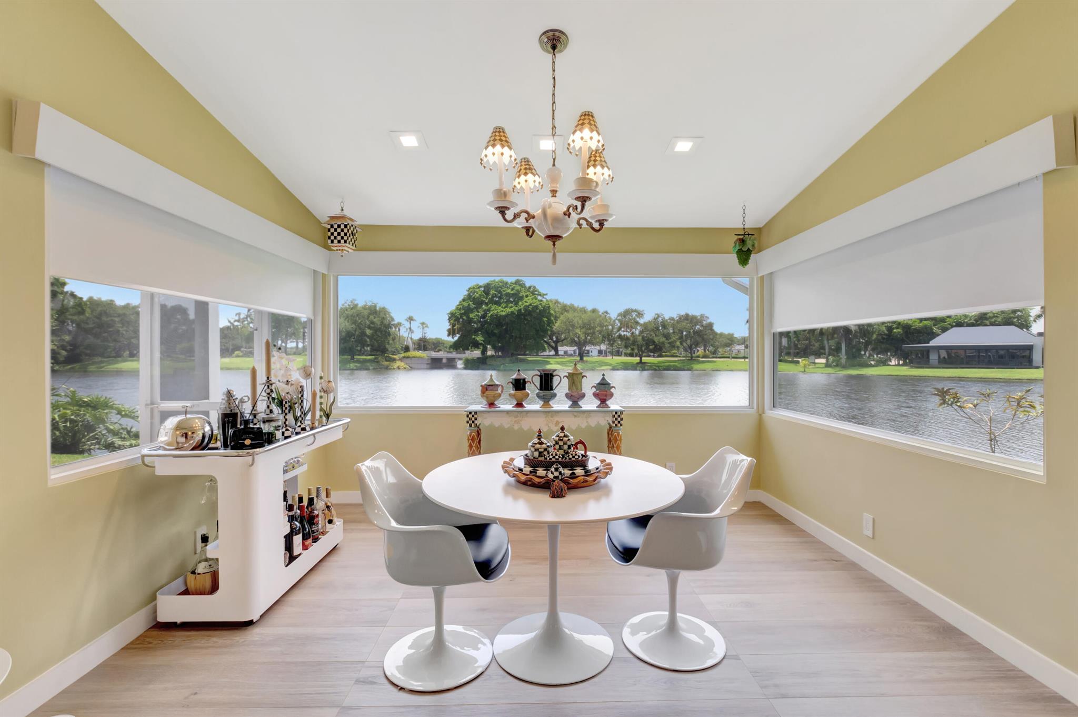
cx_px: 539
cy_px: 358
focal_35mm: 15
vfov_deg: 77.2
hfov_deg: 100.4
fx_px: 449
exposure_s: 1/80
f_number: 8
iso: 640
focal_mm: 10
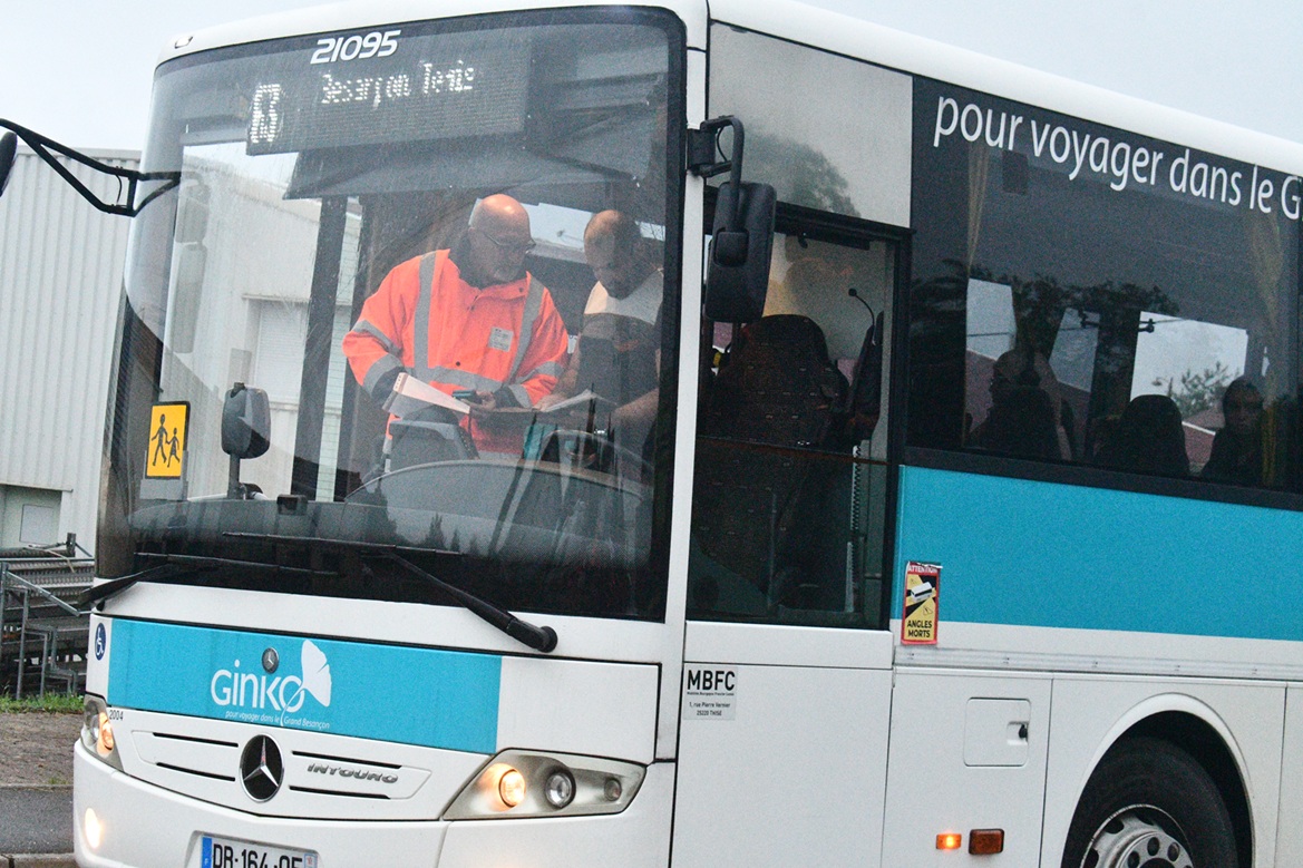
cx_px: 652
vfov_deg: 16.6
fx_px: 2967
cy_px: 434
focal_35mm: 82
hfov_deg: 24.8
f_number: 8
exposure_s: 1/250
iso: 16000
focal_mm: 55
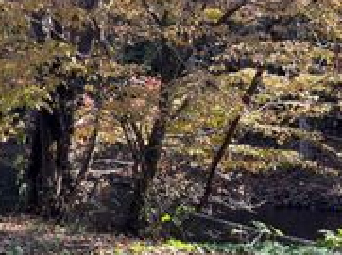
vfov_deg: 20.4
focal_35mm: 72
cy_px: 107
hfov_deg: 25.5
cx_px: -17
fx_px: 710
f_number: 1.6
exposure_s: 1/226
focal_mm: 5.1
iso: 40
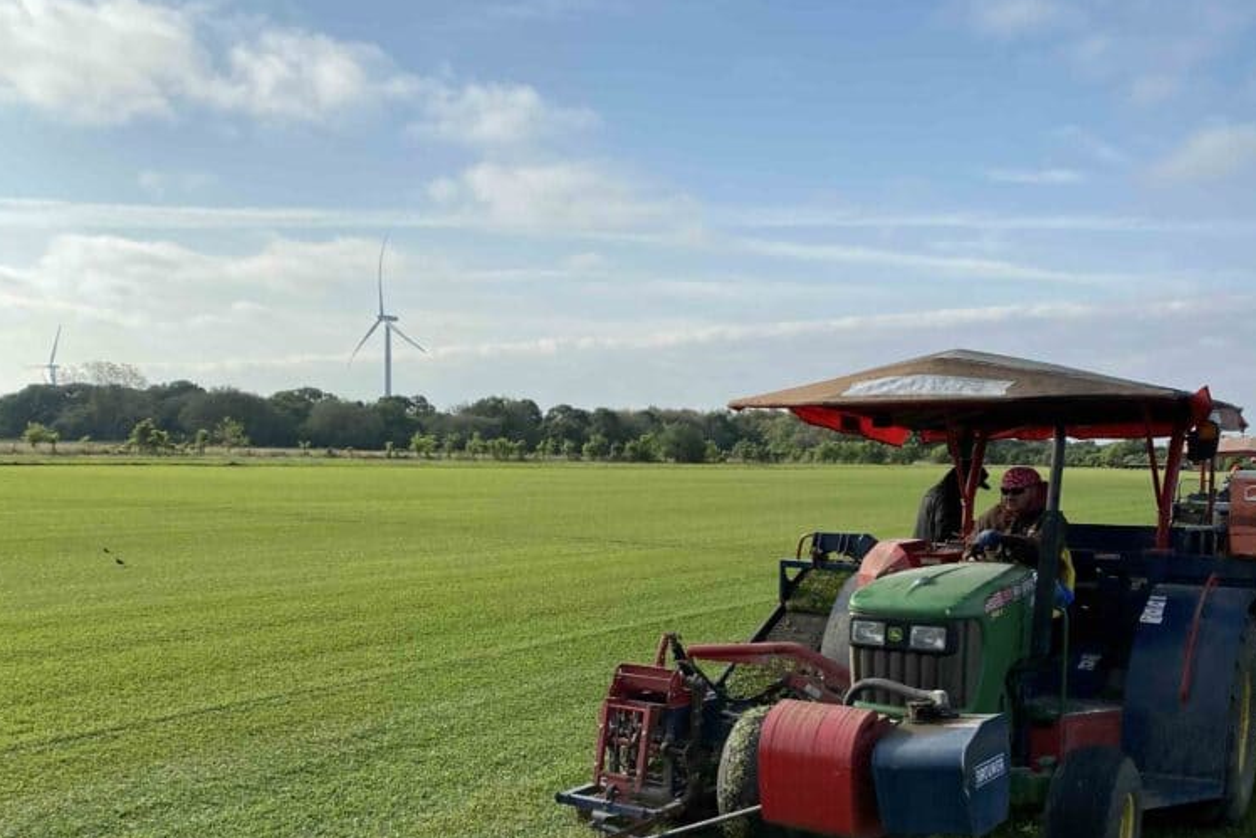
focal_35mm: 37
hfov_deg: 51.9
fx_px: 1291
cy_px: 605
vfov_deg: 35.3
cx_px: 635
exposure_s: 1/4132
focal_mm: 4.25
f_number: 1.8
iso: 32
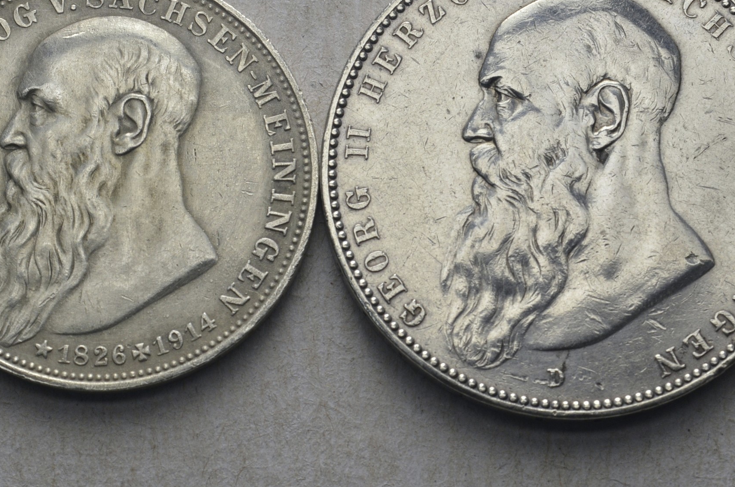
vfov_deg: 11.4
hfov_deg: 17.1
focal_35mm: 120
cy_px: 196
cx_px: 351
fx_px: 2440
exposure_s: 1/250
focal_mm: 55
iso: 400
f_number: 14
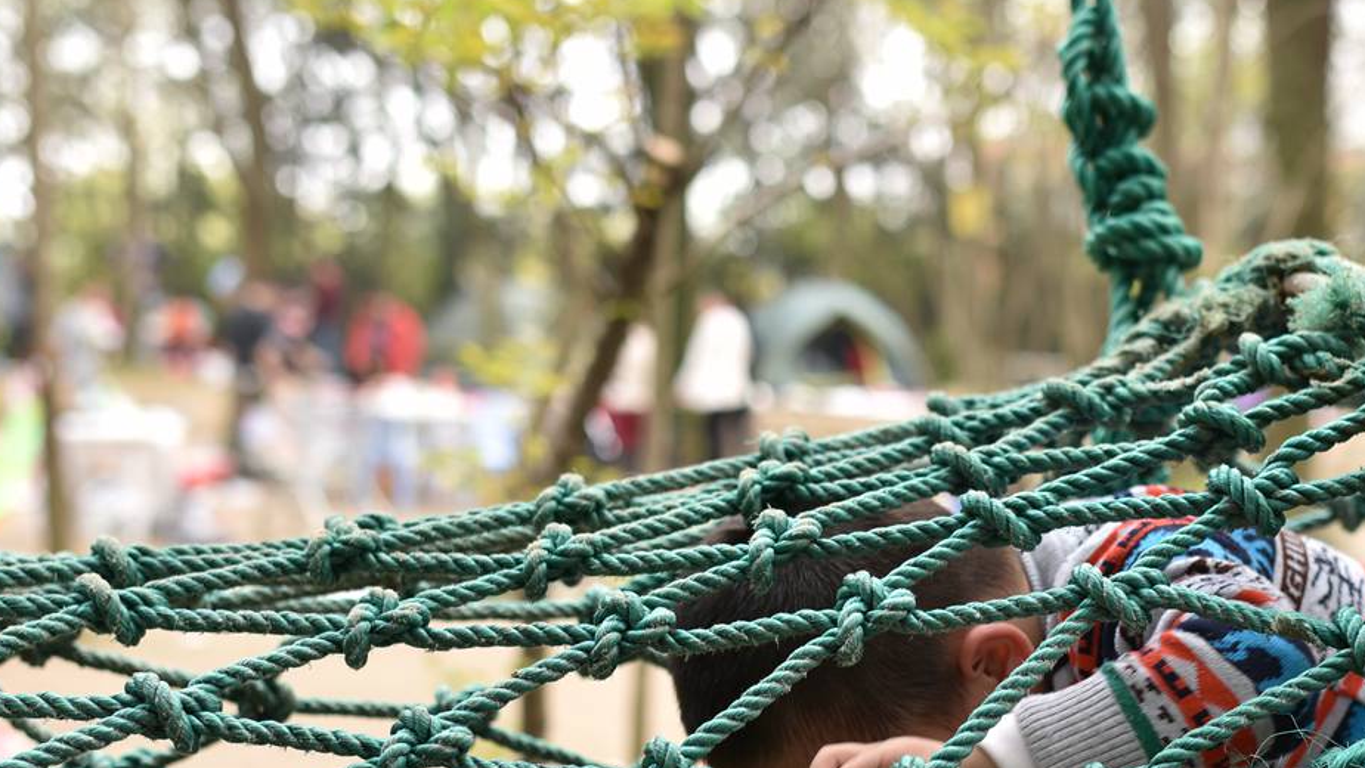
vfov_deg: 16.2
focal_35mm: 73
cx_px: 842
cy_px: 747
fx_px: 2642
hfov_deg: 28.9
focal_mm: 35
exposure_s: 1/200
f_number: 2.5
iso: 100
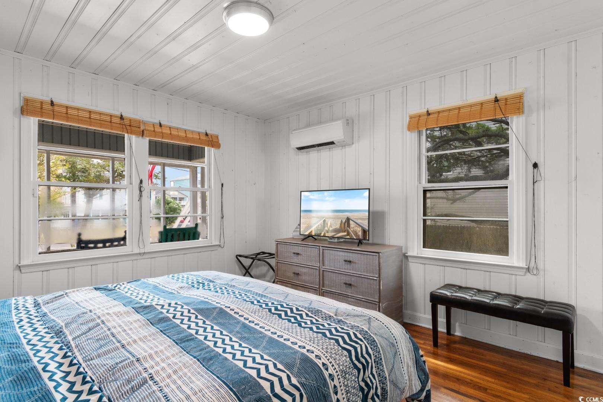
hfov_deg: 90.0
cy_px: 201
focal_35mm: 18
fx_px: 301
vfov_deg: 67.4
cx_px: 302
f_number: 4.8
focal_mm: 12
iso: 100
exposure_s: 1/2
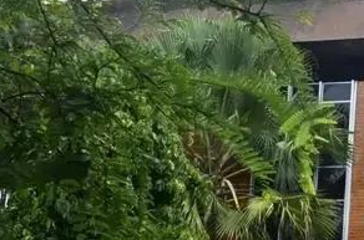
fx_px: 1079
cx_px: 444
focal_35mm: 107
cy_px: 235
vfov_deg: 12.6
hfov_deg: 18.1
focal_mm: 26
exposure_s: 1/250
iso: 200
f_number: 8
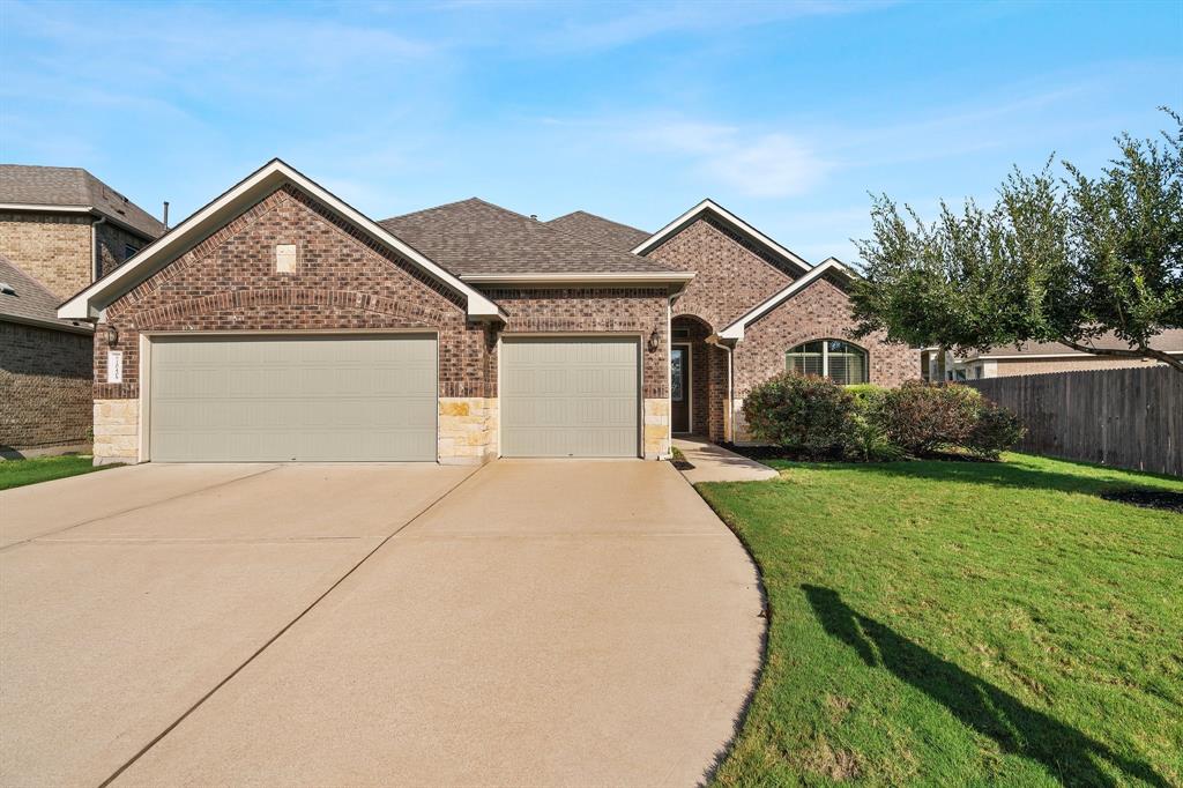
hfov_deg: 93.3
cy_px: 394
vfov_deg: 70.4
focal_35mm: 17
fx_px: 558
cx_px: 592
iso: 400
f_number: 8
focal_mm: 17
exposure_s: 1/1600
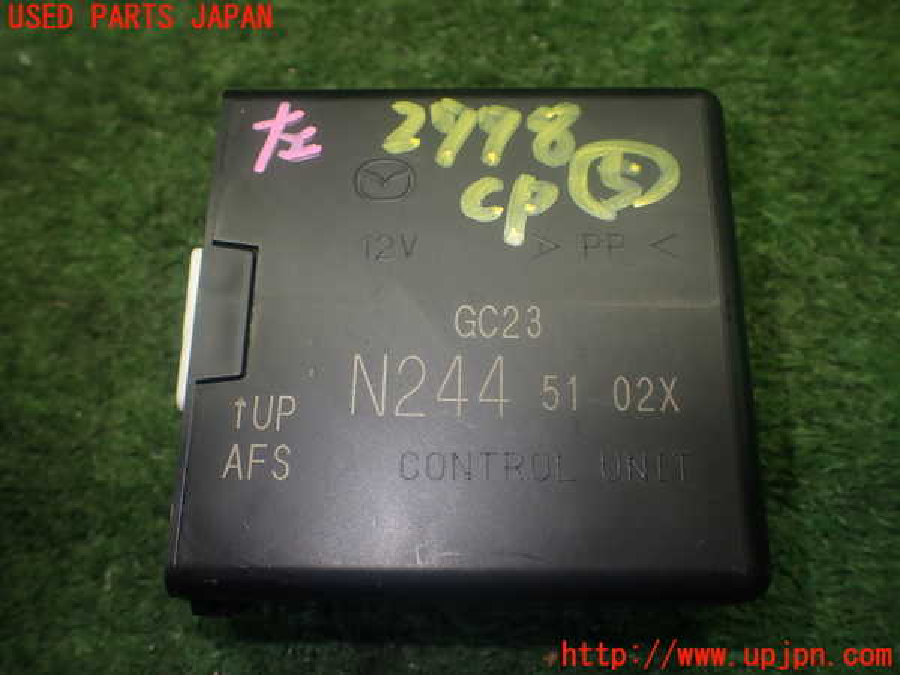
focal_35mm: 32
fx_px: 832
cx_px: 450
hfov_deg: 56.8
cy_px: 338
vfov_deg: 44.2
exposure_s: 1/60
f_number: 2.4
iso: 125
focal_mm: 5.79
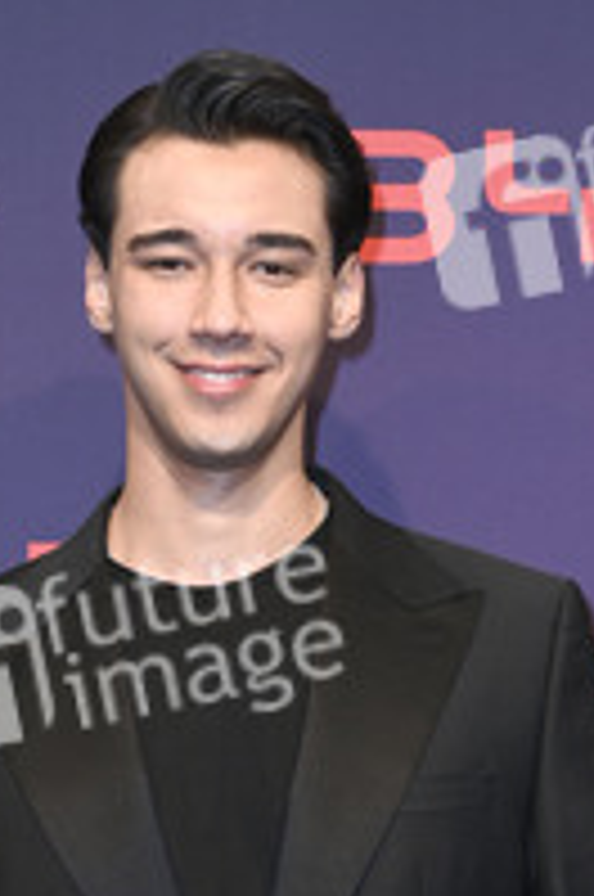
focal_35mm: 137
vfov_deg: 14.8
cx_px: 243
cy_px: 878
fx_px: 3402
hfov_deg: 10.0
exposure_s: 1/250
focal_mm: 68
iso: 500
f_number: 6.3
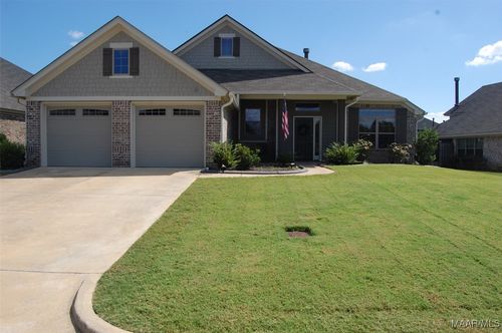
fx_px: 376
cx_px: 251
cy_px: 166
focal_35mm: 27
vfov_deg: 47.8
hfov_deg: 67.4
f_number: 9
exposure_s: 1/320
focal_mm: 18
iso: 200
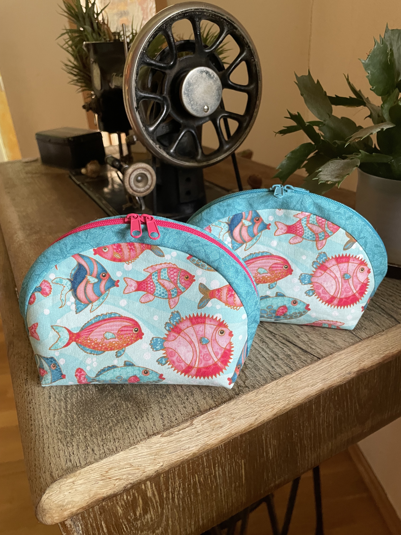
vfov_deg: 67.3
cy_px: 268
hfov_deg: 53.1
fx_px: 402
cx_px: 200
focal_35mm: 26
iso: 200
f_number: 1.6
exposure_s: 1/50
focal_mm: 4.2
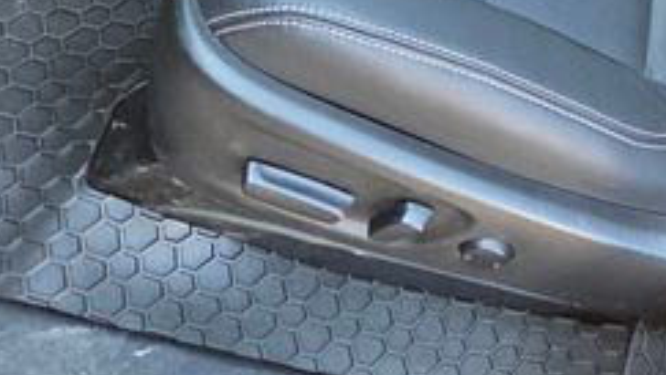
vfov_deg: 16.9
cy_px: -151
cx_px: 767
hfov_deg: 28.4
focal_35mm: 66
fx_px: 1166
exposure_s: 1/120
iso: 160
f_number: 1.8
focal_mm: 5.4
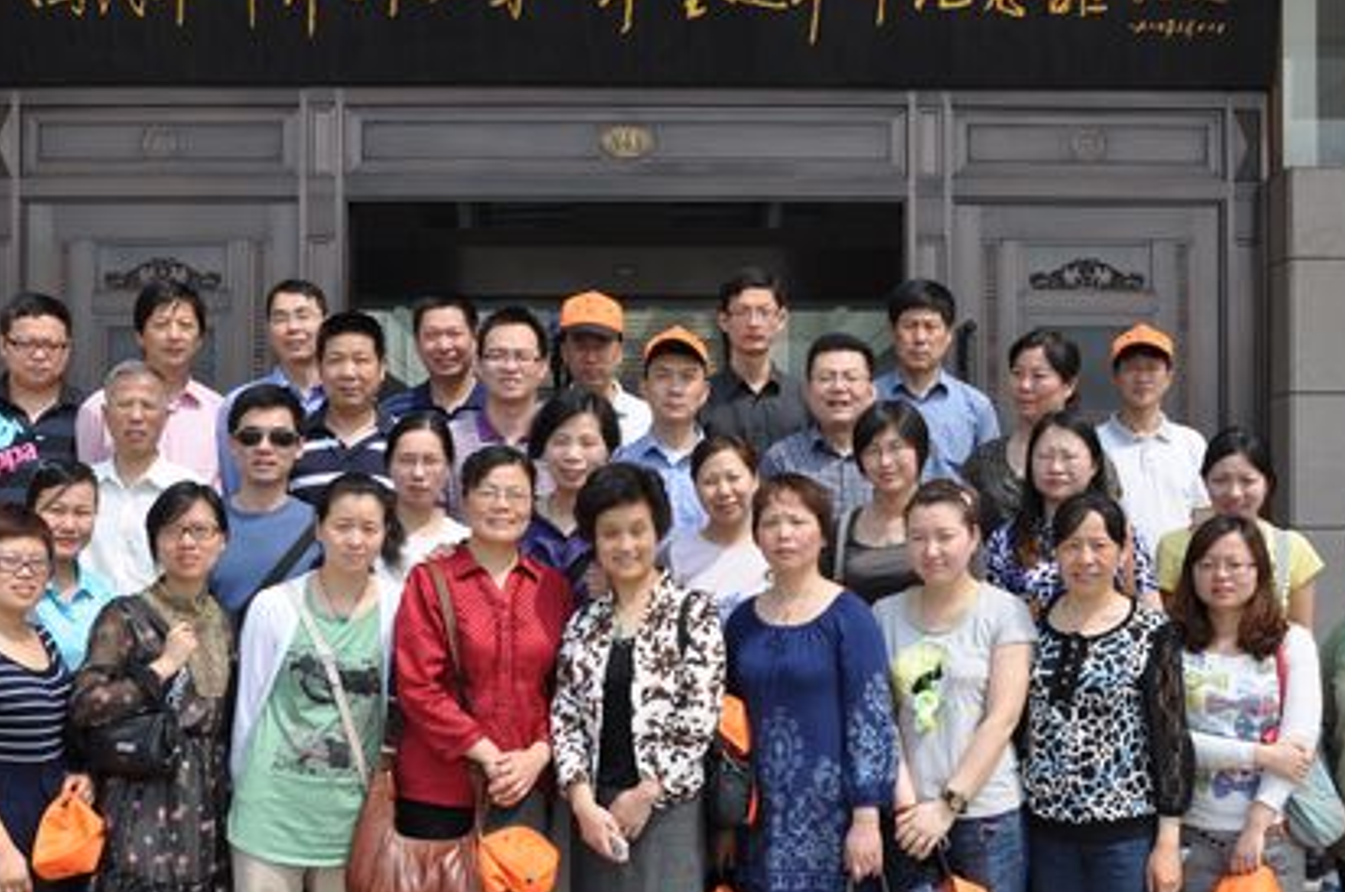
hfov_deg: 41.2
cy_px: 513
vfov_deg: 27.9
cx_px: 651
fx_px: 1791
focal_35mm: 48
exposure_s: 1/320
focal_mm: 22
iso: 200
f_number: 9
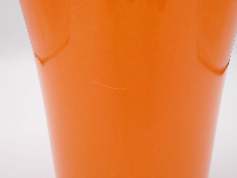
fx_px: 260
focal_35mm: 38
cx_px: 118
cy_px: 89
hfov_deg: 49.0
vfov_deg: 37.7
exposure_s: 1/400
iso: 200
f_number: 3.9
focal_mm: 6.67
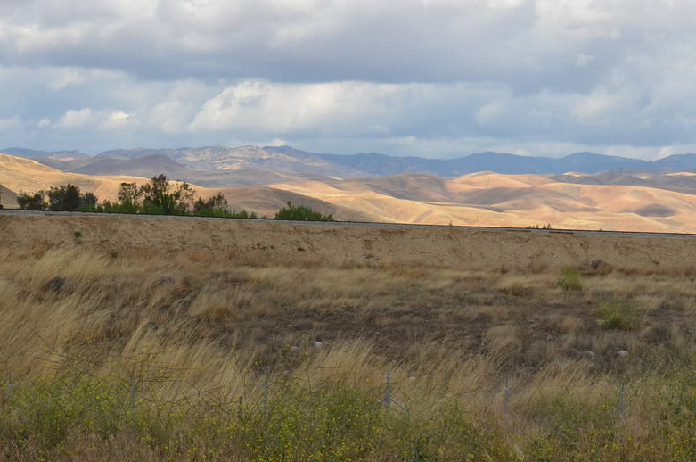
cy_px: 322
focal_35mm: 86
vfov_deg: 15.8
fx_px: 1660
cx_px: 453
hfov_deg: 23.6
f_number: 8
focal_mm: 28
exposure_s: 1/320
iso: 100
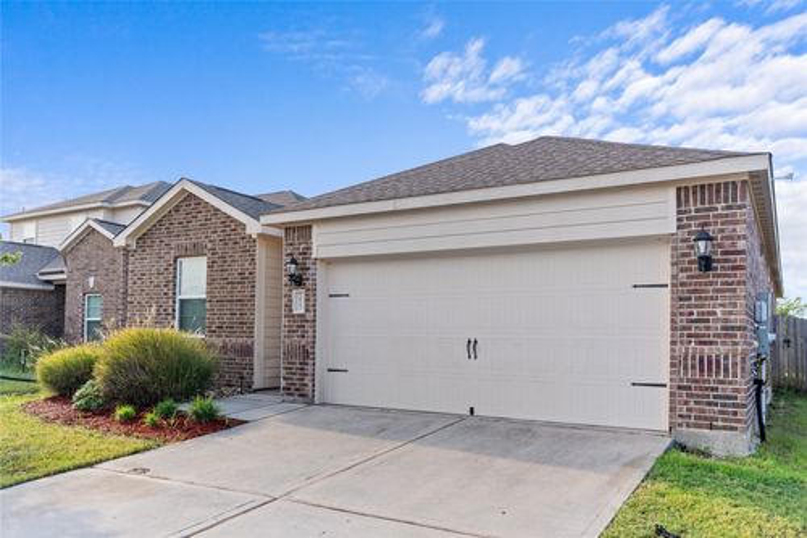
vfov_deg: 47.9
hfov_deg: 67.4
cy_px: 269
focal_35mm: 27
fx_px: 605
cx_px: 404
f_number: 2.8
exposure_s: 1/250
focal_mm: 18
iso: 125
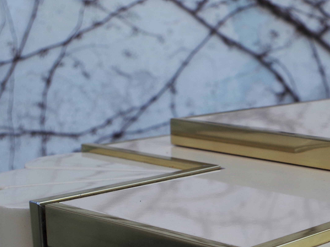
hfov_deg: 20.2
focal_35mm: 89
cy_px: 212
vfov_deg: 16.4
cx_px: 423
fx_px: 848
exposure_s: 1/125
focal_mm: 23.13
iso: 100
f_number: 6.3
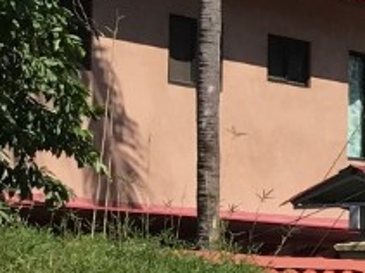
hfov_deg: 9.1
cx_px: 938
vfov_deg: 7.8
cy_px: 233
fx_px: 2013
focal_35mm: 191
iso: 20
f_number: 1.8
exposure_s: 1/1808
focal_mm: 3.99
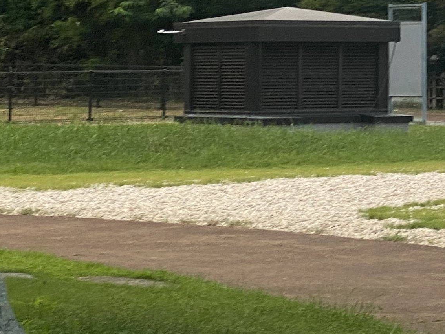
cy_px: -150
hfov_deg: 10.4
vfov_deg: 7.9
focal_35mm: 185
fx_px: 2378
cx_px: 606
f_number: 2
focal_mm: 6
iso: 20
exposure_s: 1/168
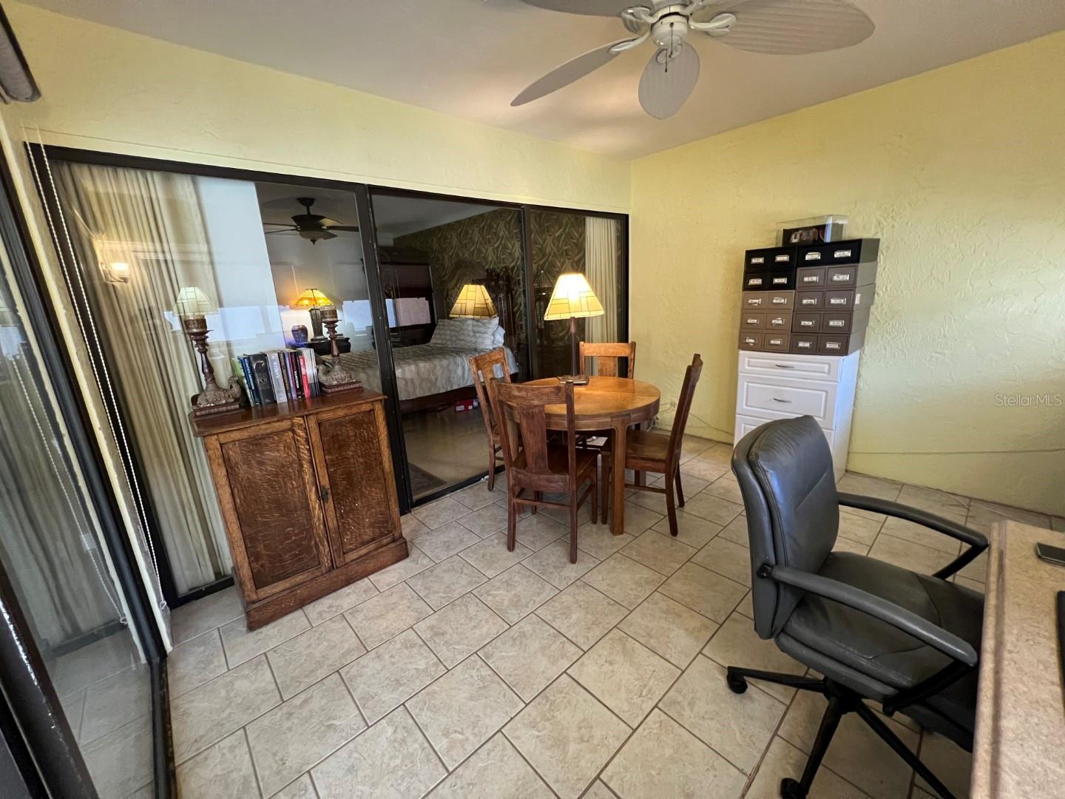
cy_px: 400
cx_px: 532
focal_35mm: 13
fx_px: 400
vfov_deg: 89.9
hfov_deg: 106.2
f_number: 1.8
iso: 640
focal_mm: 1.57
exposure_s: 1/60
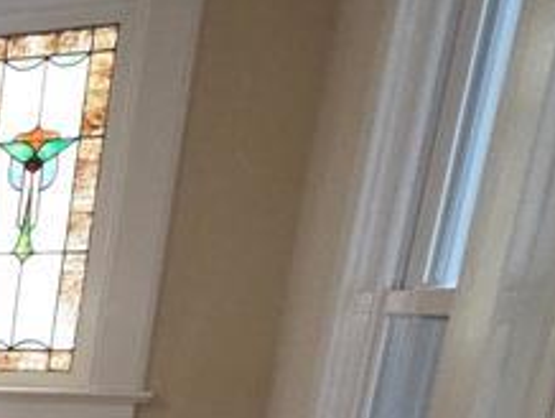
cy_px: 642
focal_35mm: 61
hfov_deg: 20.5
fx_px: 979
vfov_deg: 20.3
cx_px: -481
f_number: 2.2
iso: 200
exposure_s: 1/60
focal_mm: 2.2
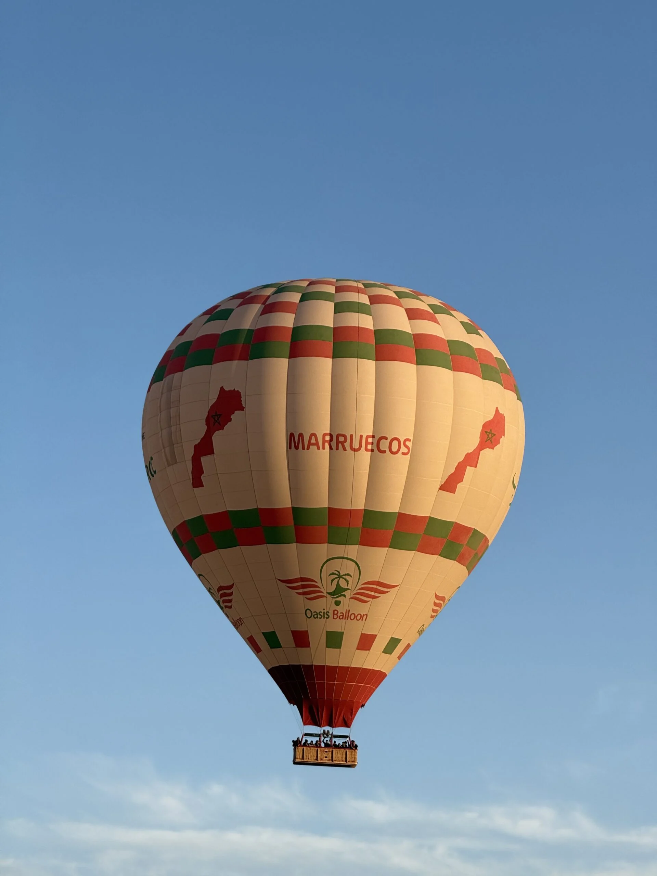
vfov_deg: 16.4
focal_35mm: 120
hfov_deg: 12.3
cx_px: 328
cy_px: 438
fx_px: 3037
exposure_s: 1/714
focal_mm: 15.66
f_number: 2.8
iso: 50
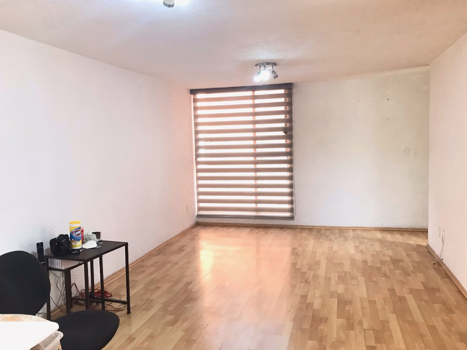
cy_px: 173
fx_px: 391
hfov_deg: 61.6
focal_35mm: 29
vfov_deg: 48.2
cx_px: 241
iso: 40
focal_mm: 3.99
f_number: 1.8
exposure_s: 1/20
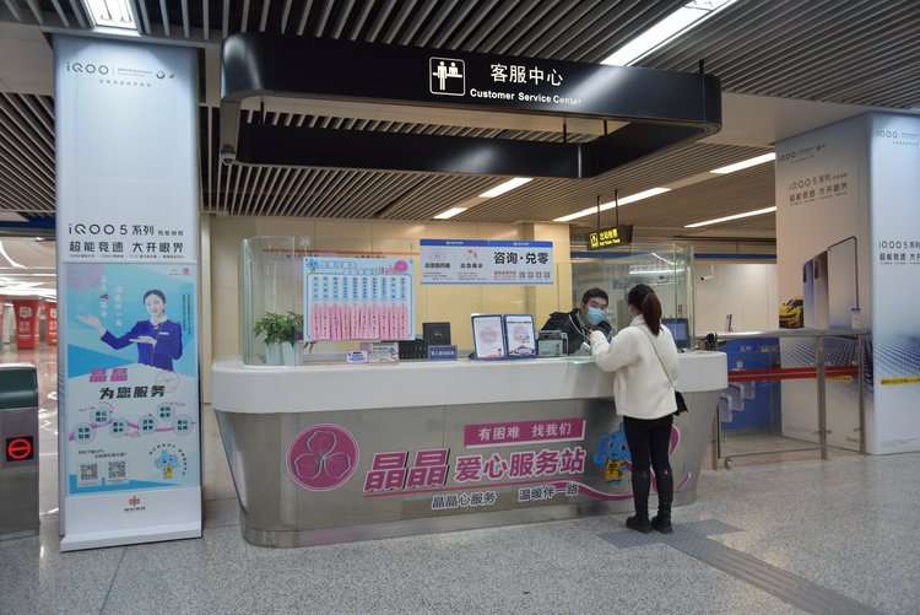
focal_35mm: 29
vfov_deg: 45.0
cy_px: 308
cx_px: 460
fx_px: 742
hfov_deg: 63.6
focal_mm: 29
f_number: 3.8
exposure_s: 1/30
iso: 200
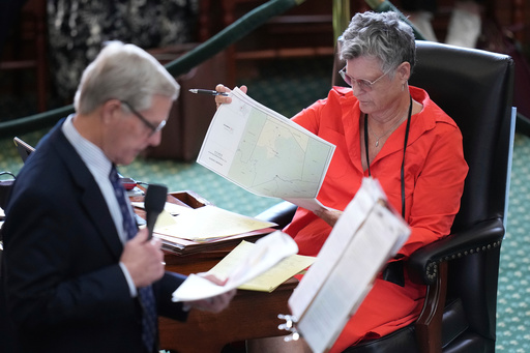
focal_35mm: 600
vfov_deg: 2.3
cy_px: 176
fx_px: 8830
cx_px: 265
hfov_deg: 3.4
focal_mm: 400
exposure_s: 1/500
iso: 3200
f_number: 2.8
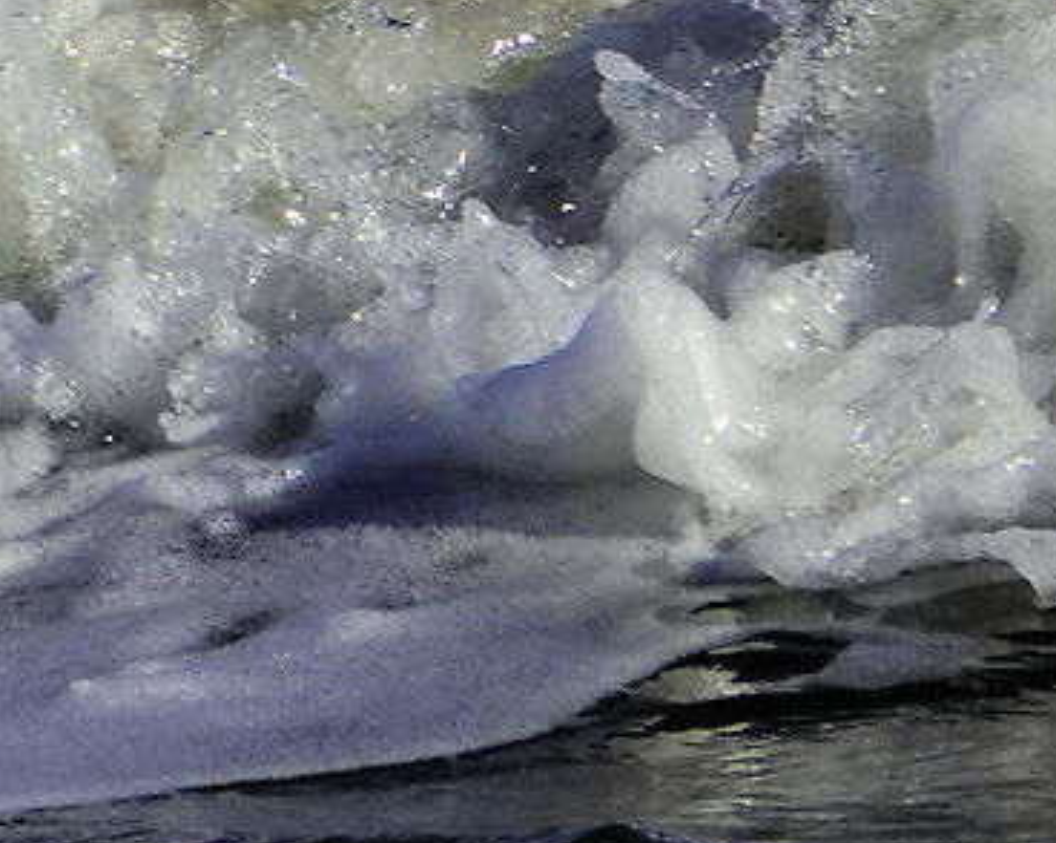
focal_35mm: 3675
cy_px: -1273
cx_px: -1610
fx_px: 114796
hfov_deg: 0.5
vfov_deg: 0.4
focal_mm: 220
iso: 64
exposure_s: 1/1000
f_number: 6.3
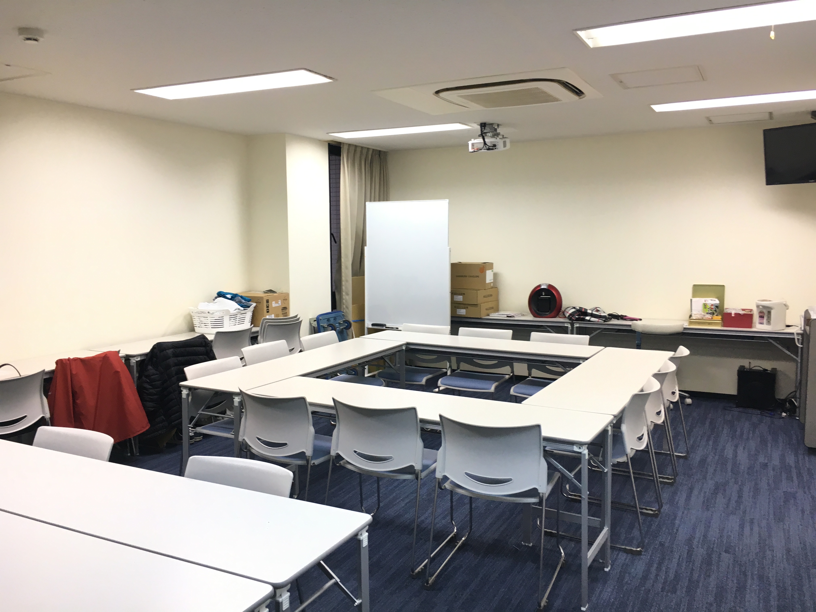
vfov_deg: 48.2
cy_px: 306
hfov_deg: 61.7
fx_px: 684
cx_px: 408
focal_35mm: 29
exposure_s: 1/30
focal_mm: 4.15
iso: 50
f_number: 2.2
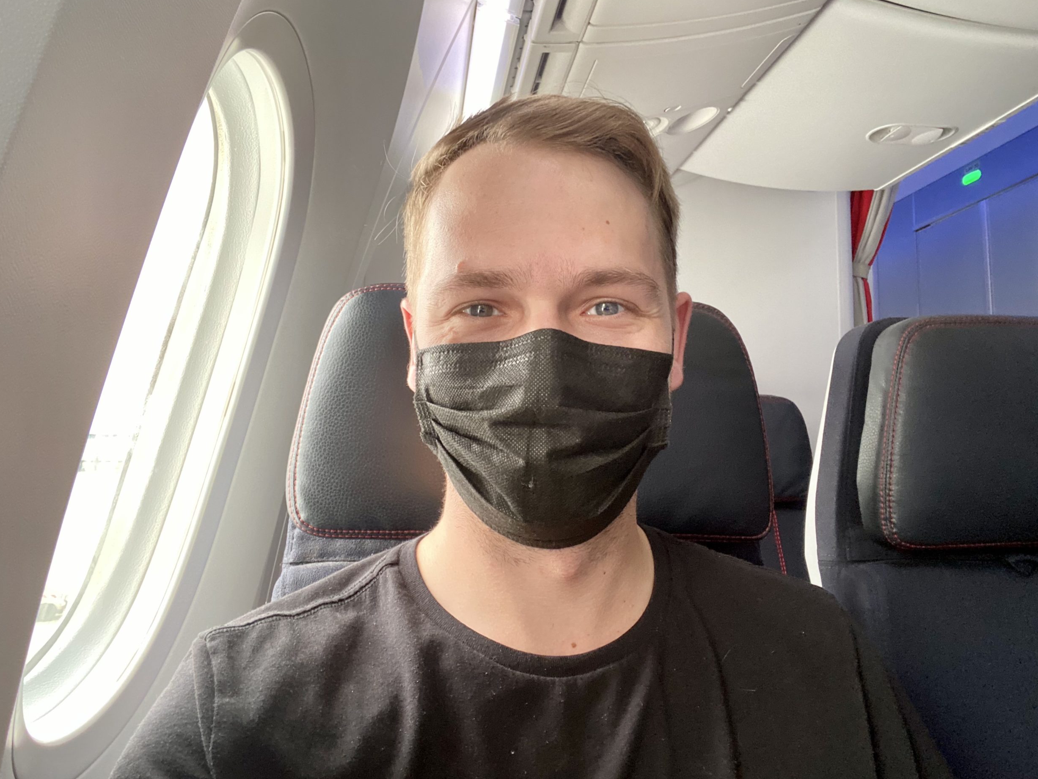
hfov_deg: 71.6
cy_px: 381
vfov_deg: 56.8
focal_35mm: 24
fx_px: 720
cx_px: 518
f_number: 2.2
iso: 320
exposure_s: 1/53
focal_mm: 2.71
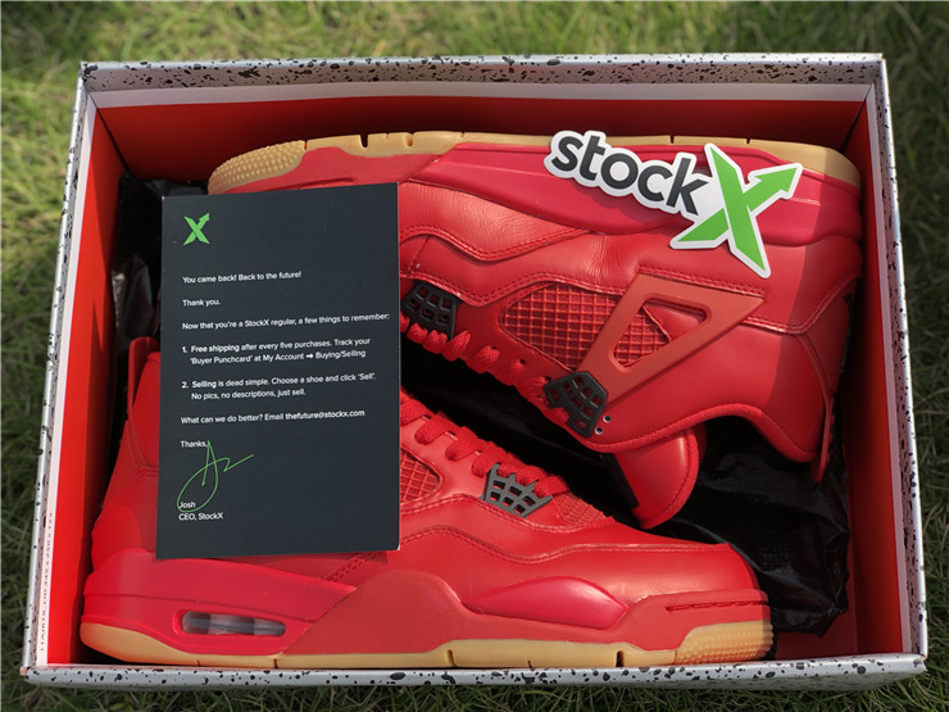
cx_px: 474
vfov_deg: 28.0
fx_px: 1426
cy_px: 356
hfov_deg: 36.8
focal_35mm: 52
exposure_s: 1/393
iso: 16
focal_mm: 6
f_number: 2.4
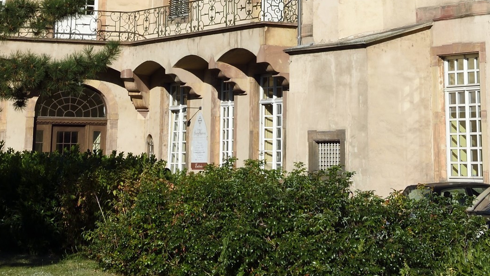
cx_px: 243
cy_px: -230
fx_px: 1494
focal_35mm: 115
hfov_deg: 18.6
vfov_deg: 9.9
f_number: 14
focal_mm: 48
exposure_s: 1/250
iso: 200
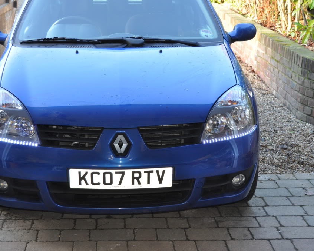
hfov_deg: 27.9
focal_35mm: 68
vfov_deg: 22.5
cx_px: 155
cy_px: 126
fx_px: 632
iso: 800
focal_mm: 40
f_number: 5
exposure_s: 1/100
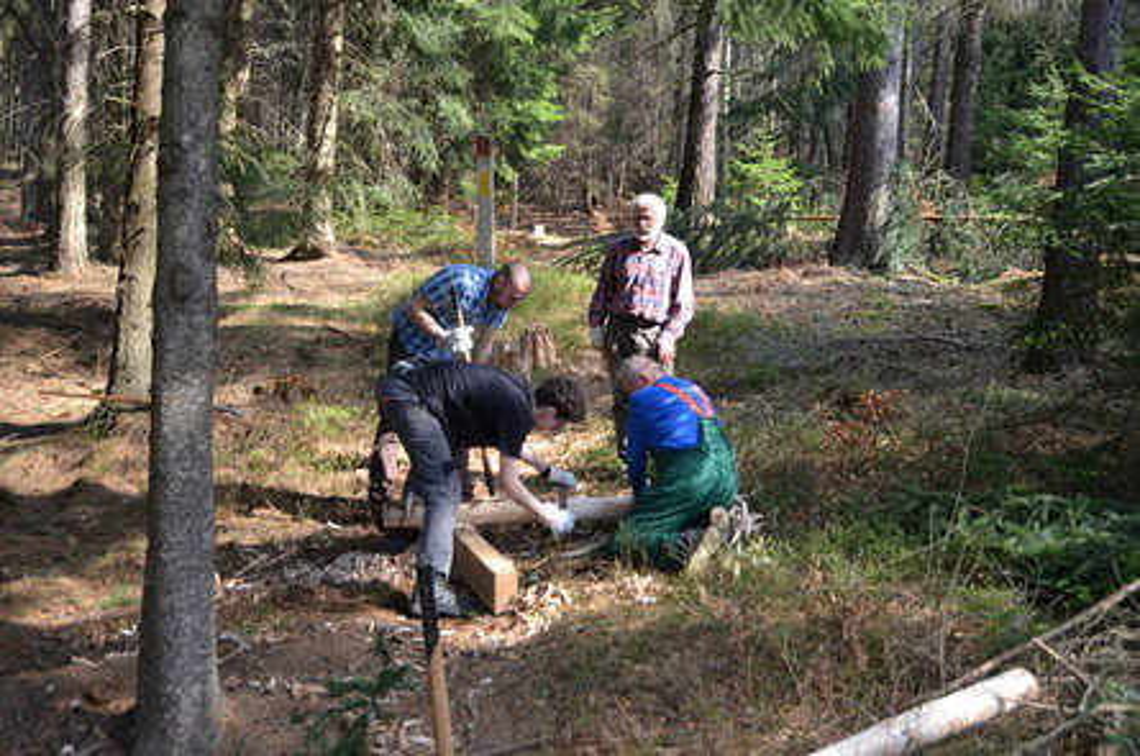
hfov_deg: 53.2
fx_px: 1138
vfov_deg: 36.7
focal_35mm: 36
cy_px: 378
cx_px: 570
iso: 400
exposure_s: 1/500
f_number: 4.5
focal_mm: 24
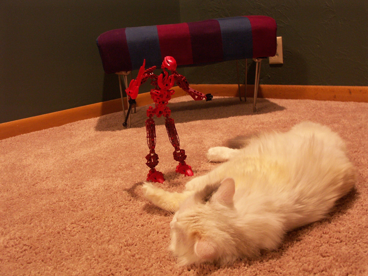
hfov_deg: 51.4
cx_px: 184
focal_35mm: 36
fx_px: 383
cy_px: 138
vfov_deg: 39.7
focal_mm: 9.34
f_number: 2.8
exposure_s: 1/10
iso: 200
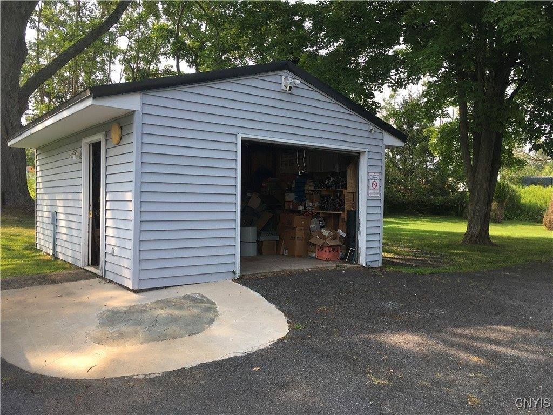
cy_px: 208
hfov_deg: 61.7
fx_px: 463
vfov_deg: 48.2
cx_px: 276
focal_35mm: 29
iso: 25
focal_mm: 4.15
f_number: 2.2
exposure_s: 1/382
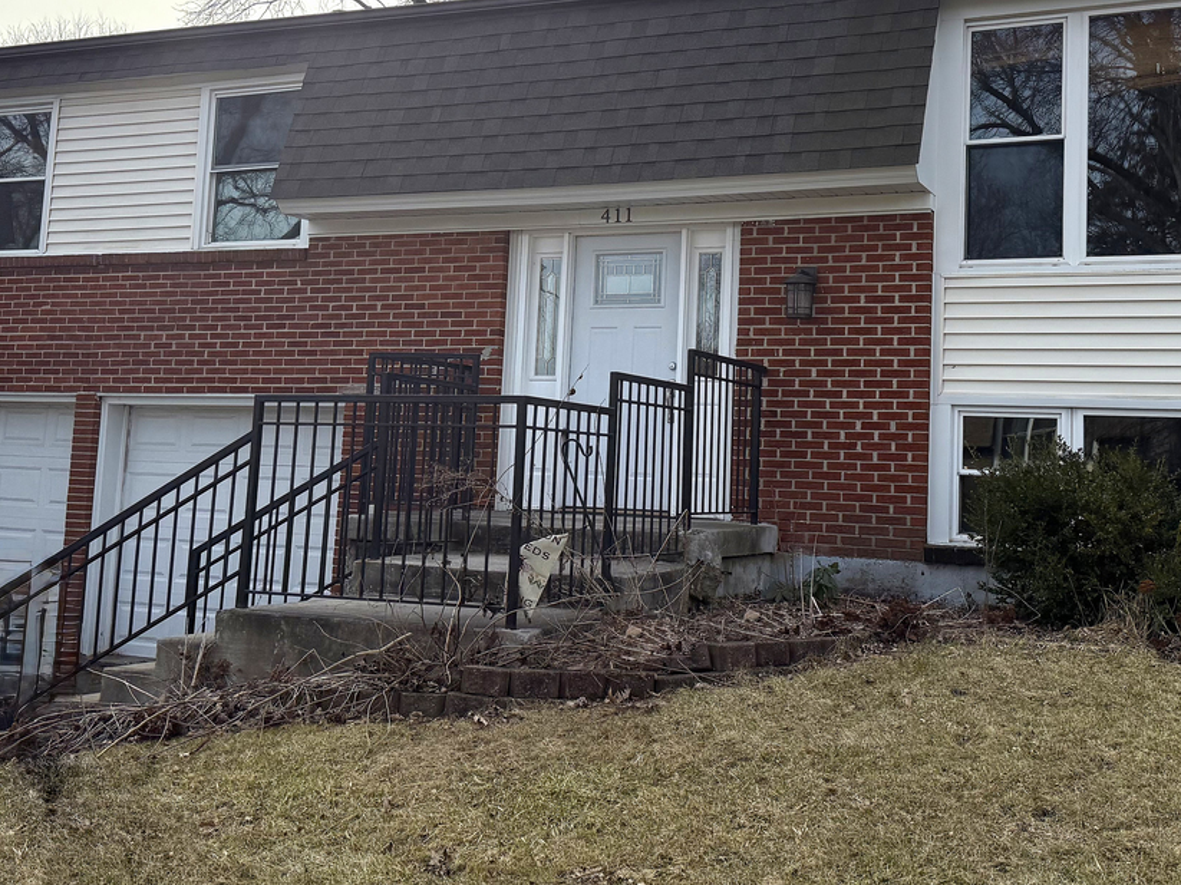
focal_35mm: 42
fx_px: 1433
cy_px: 317
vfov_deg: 34.1
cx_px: 660
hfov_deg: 44.7
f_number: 1.78
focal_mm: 6.76
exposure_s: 1/6173
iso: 100
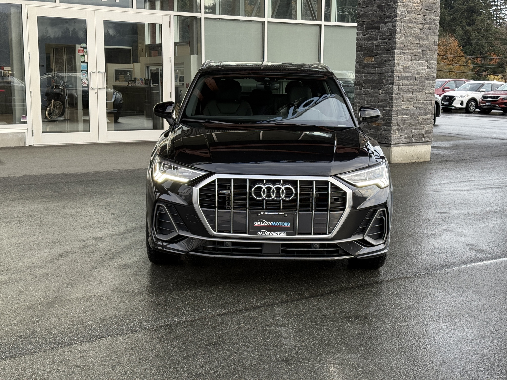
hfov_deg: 39.7
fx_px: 703
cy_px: 190
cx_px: 254
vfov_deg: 30.3
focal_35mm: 48
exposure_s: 1/319
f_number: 1.78
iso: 64
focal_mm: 6.76
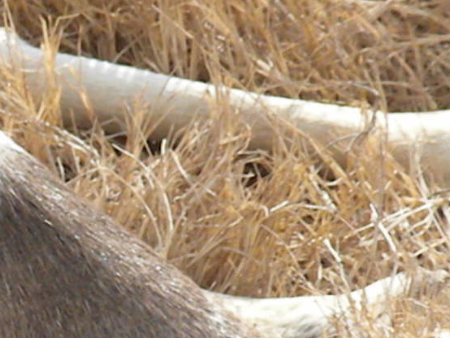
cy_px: 283
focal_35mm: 688
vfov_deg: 2.2
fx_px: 8946
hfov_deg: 2.9
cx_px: -106
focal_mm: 42.1
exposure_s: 1/245
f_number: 14
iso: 640
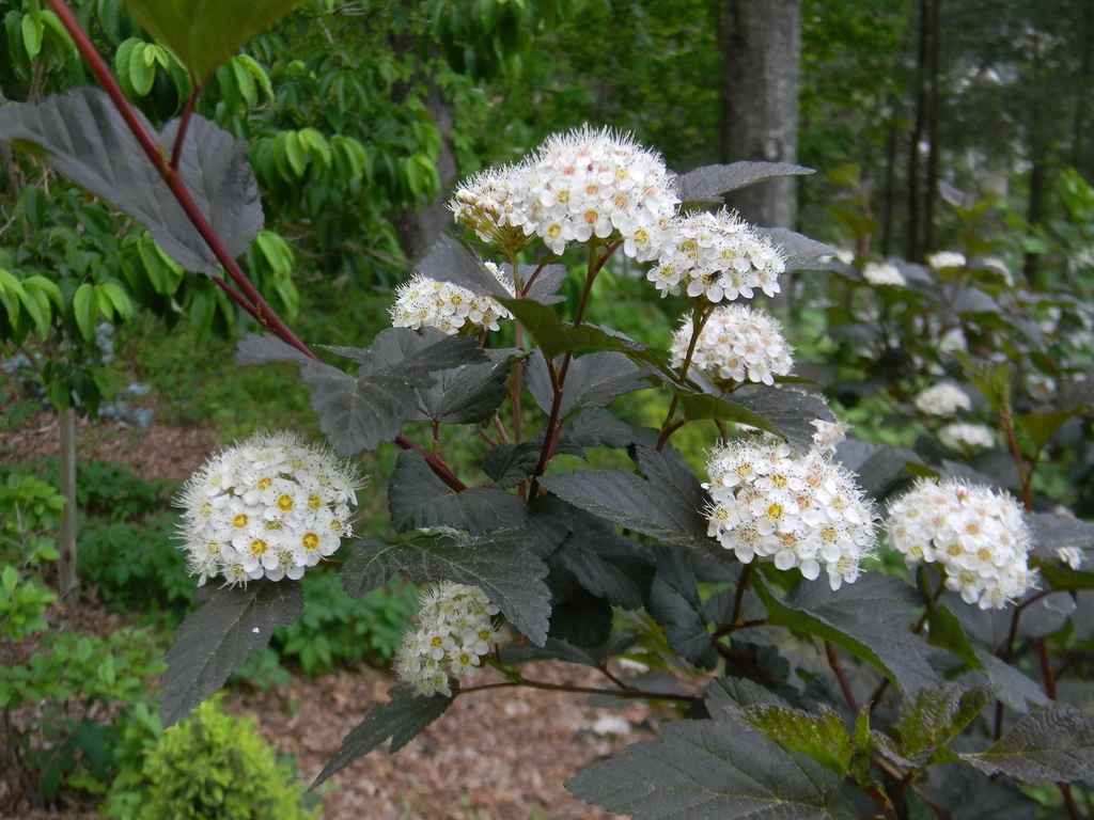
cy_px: 410
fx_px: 980
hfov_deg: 58.4
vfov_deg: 45.4
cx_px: 547
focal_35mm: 31
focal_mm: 7.3
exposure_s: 1/30
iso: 210
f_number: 3.8
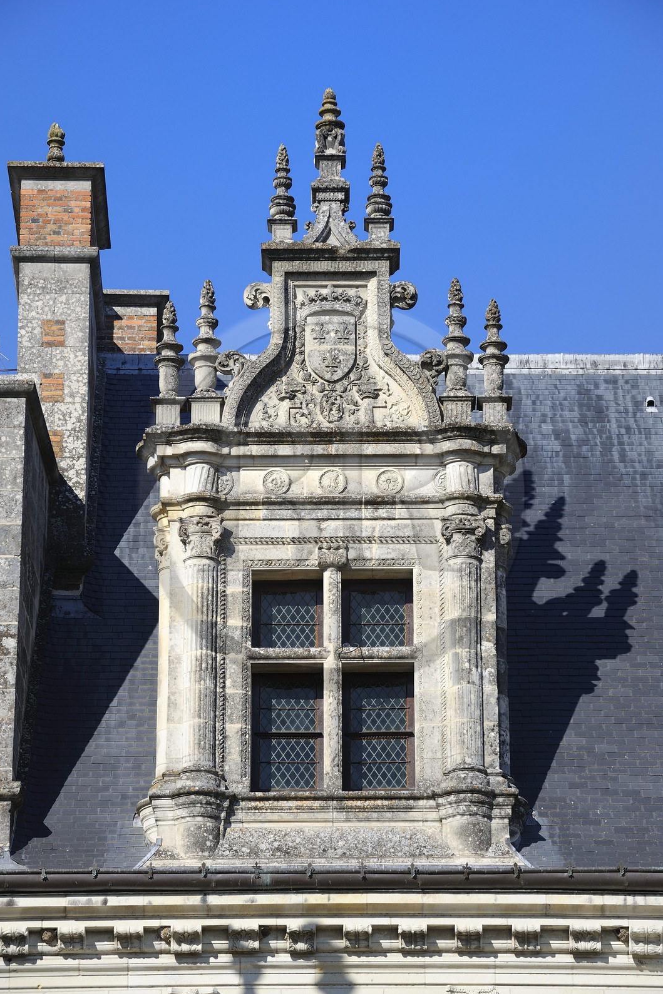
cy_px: 495
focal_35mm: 156
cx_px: 331
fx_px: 4310
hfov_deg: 8.8
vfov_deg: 13.2
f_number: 8
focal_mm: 155
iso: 200
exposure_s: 1/400
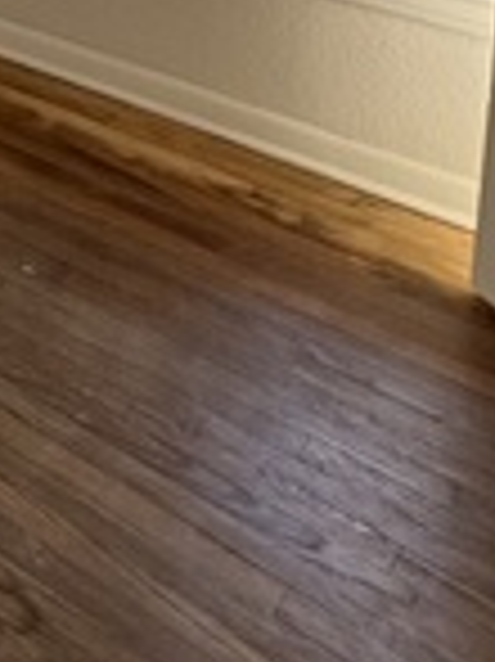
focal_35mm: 61
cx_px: -364
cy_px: -288
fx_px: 1165
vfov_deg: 25.3
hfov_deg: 19.0
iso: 40
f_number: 2.2
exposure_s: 1/121
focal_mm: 2.22
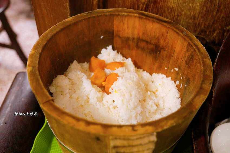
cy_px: 76
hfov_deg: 46.4
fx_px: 268
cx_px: 115
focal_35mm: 42
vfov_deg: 31.9
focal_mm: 42
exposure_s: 1/50
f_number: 4
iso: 2000
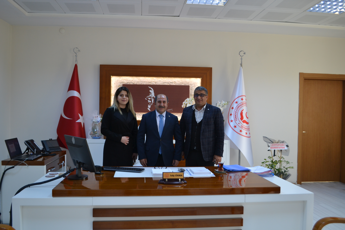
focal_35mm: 30
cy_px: 115
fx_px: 287
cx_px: 172
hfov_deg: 61.9
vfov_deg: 43.6
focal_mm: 20
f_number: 3.8
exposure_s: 1/60
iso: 400
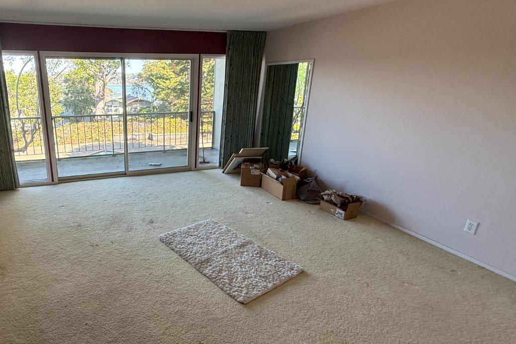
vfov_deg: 59.5
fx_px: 301
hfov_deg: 77.7
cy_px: 168
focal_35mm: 21
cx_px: 158
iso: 64
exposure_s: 1/103
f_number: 2.2
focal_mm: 2.22
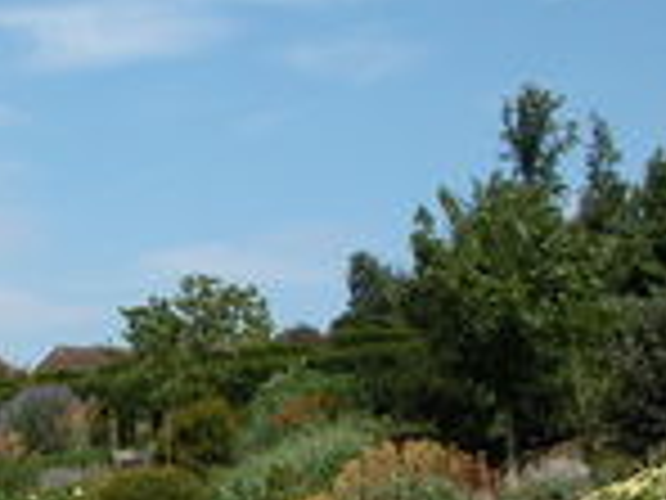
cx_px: 32
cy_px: 405
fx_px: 1866
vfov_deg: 15.1
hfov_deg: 19.7
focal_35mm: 97
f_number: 6.3
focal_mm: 9.2
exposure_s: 1/438
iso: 100
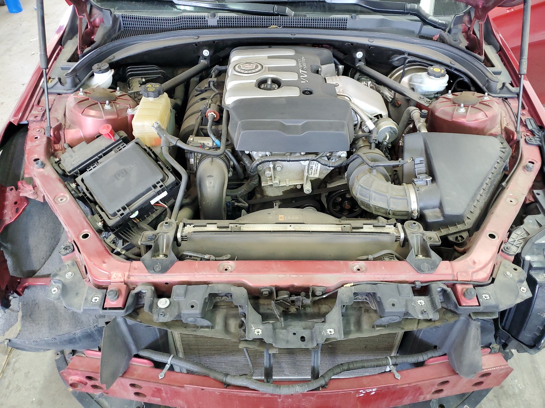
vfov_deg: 53.1
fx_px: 409
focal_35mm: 26
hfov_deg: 67.3
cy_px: 204
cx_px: 272
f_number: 1.5
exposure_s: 1/60.2
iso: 243
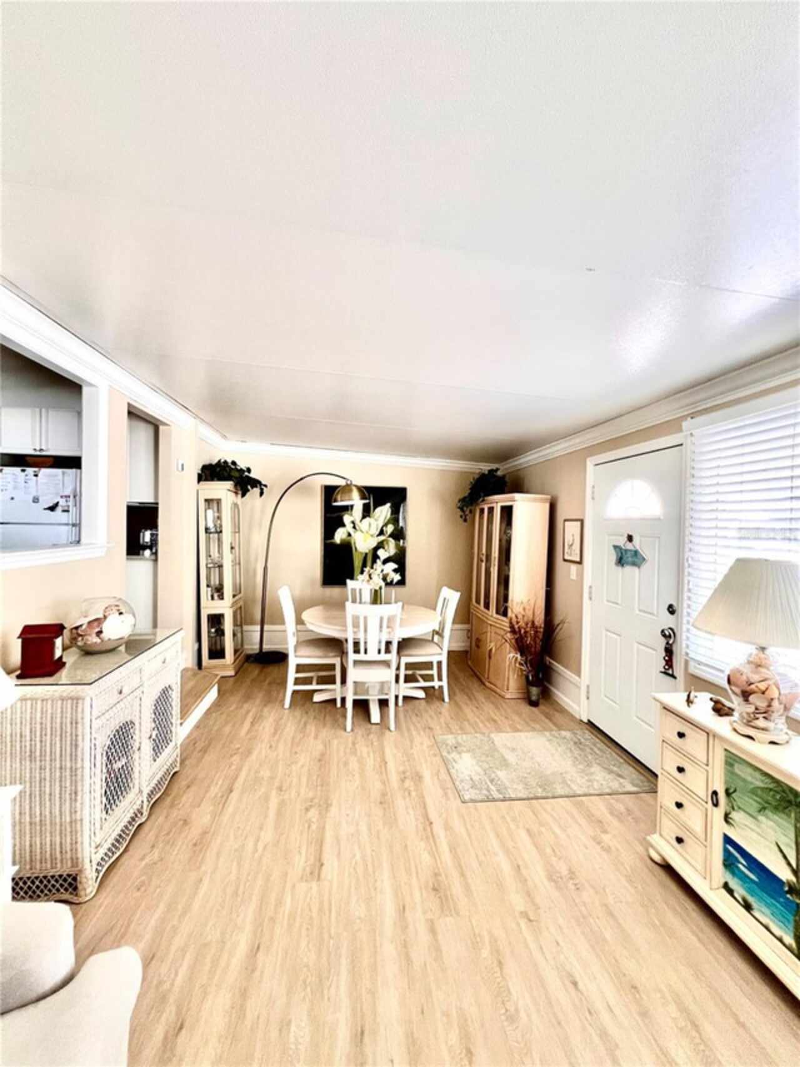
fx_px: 400
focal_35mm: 13
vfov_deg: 106.2
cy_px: 534
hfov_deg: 89.9
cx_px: 400
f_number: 1.8
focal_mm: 1.57
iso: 250
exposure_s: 1/99
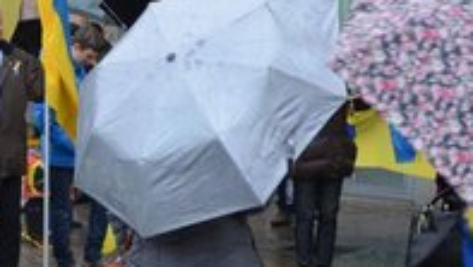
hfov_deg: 19.5
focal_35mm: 108
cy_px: 42
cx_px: 79
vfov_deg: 11.2
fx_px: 1355
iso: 560
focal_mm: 34
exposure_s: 1/60
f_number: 4.2
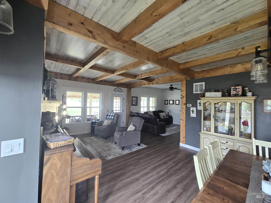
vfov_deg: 89.9
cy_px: 102
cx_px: 136
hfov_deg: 106.2
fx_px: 102
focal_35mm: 13
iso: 160
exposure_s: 1/60
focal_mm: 2.2
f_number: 2.2
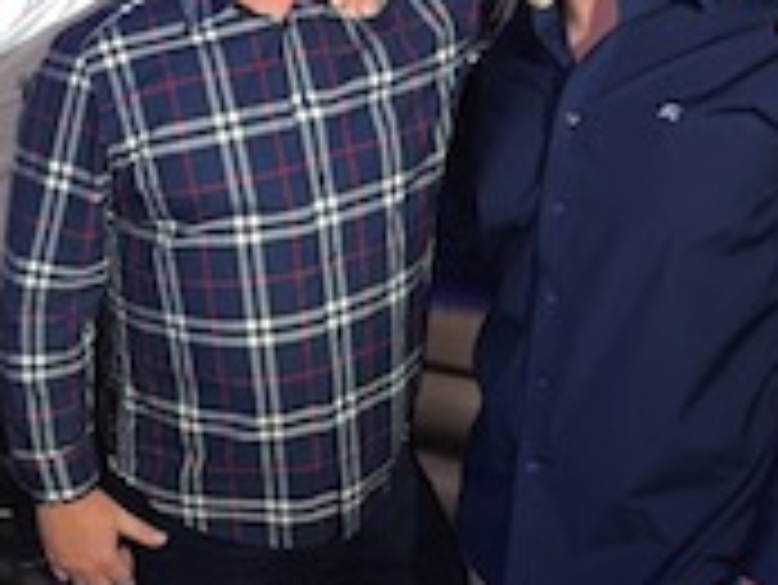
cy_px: 140
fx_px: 1349
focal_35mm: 60
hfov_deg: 29.9
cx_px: -4
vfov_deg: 24.2
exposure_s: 1/5
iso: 80
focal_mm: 5.1
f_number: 1.6
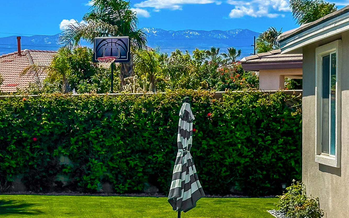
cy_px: 91
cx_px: 41
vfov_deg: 11.5
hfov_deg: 18.0
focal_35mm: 114
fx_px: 1084
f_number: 1.8
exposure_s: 1/4600
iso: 64
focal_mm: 6.86
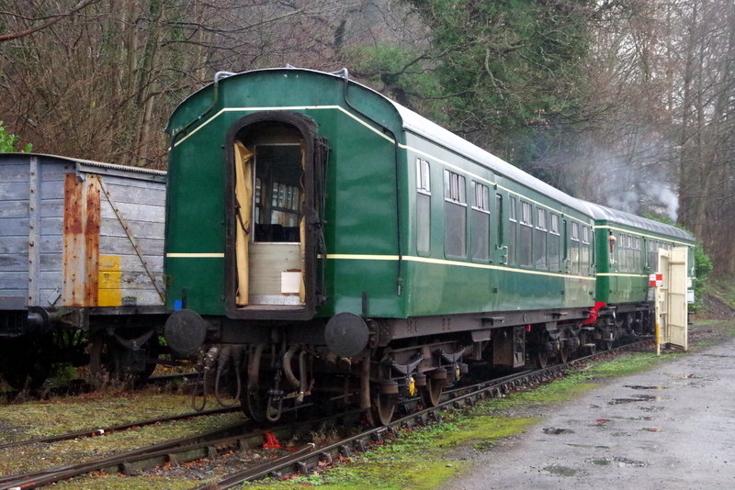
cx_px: 368
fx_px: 1225
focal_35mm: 60
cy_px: 245
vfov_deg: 22.6
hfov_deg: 33.4
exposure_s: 1/100
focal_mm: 40
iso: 5000
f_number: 8
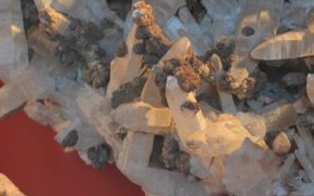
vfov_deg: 8.1
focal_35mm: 162
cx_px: 288
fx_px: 1386
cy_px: 25
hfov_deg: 12.8
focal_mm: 30
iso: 400
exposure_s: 1/20
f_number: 4.5
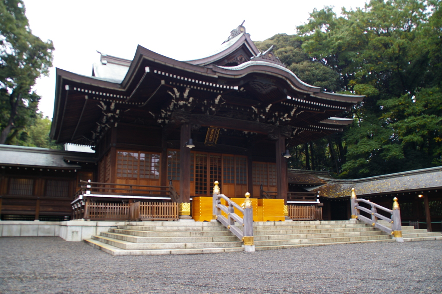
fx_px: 331
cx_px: 221
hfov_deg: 67.4
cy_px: 147
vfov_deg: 47.8
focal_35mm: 27
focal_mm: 18
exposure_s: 1/50
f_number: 5.6
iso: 200
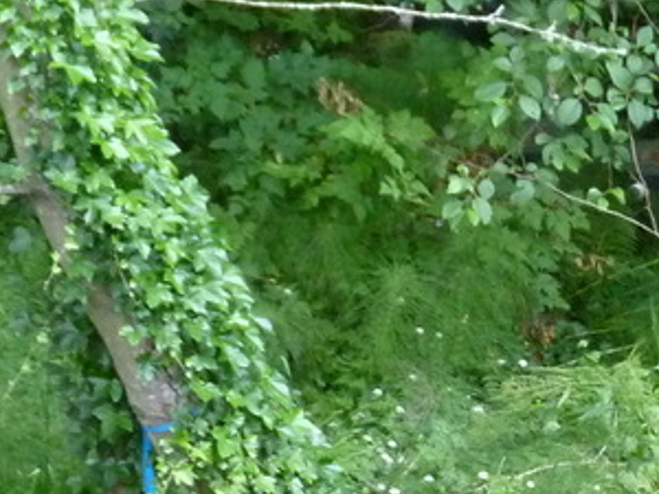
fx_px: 3408
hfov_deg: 10.7
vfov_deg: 8.1
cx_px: 949
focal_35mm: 179
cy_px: 797
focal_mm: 7.6
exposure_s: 1/30
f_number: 4.1
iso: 400
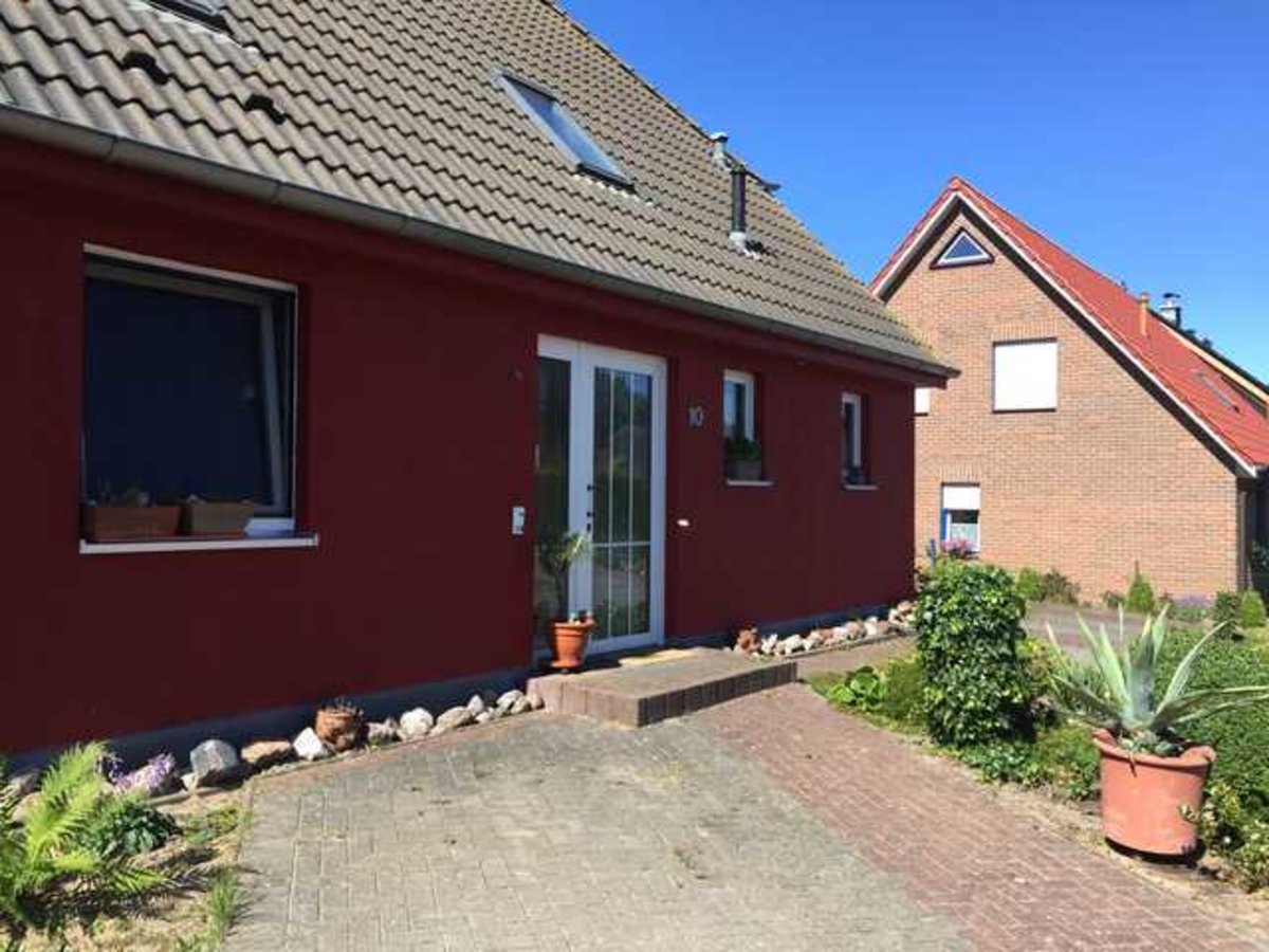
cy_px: 476
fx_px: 1063
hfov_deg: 61.7
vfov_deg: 48.2
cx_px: 634
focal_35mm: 29
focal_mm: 4.15
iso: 32
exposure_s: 1/898
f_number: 2.2
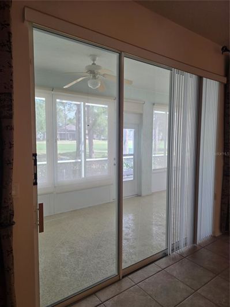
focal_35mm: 23
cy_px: 154
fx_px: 204
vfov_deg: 73.9
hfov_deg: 58.9
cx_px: 115
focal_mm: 6.3
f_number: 1.7
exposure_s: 1/120
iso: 100
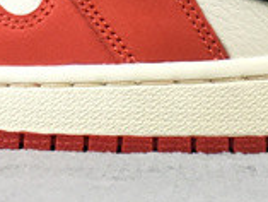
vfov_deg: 8.6
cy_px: -172
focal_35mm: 166
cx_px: 188
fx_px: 1286
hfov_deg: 11.9
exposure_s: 1/33
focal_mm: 4.15
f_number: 2.2
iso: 25
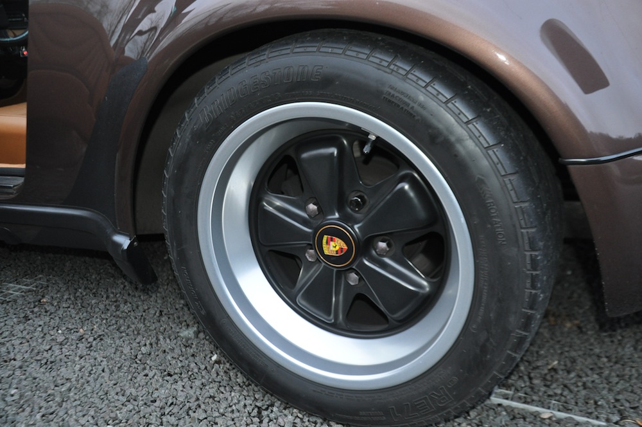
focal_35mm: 36
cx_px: 321
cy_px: 214
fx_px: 641
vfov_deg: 36.8
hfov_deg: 53.2
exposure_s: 1/60
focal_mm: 24
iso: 800
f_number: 3.8
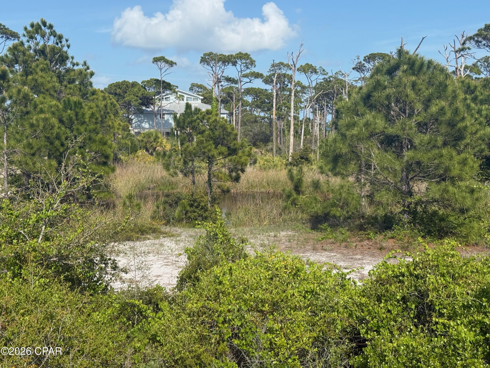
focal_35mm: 48
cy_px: 184
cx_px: 245
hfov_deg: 39.7
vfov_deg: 30.3
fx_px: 679
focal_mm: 6.76
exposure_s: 1/4329
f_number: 1.78
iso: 80
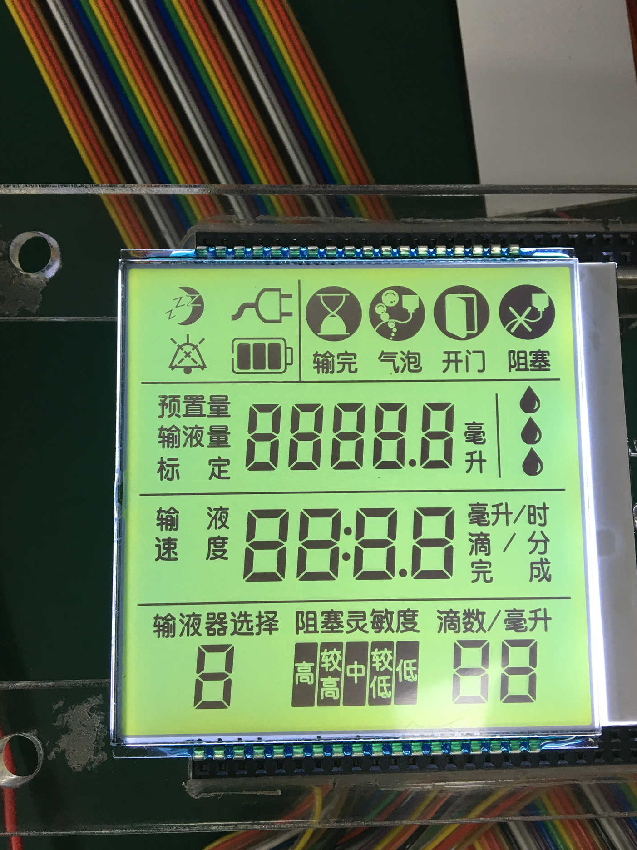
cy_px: 422
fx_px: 761
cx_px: 328
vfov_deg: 58.4
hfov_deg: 45.4
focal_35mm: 31
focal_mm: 4.15
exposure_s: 1/33
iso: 40
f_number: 2.2
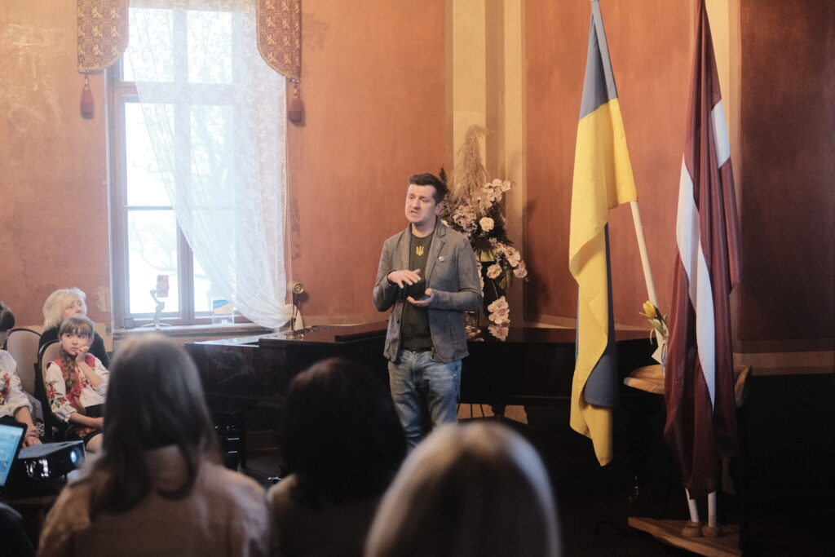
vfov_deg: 29.9
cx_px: 418
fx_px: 1044
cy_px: 278
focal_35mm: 45
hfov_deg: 43.6
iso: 2500
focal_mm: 30
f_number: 1.4
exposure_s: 1/200
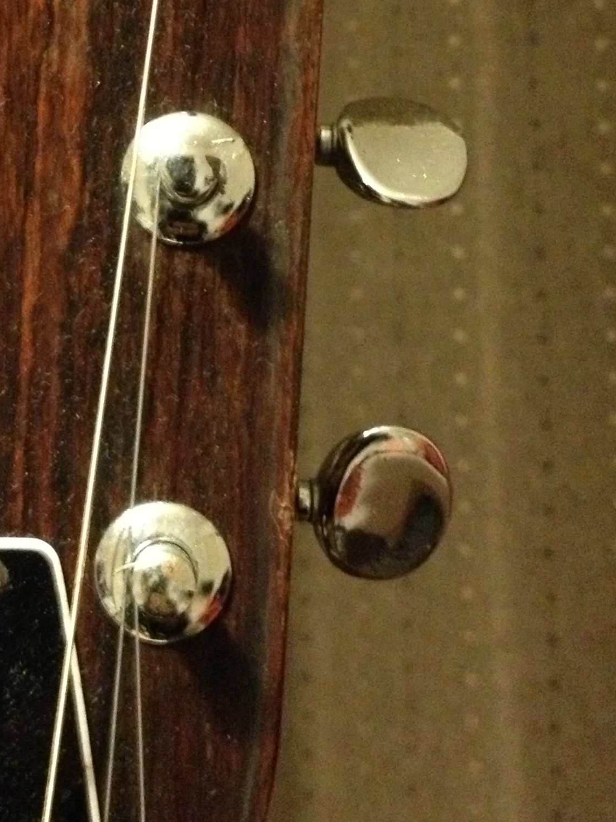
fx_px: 1804
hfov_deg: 19.1
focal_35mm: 76
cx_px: 86
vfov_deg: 25.4
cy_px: 208
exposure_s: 1/15
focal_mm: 4.28
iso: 800
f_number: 2.4
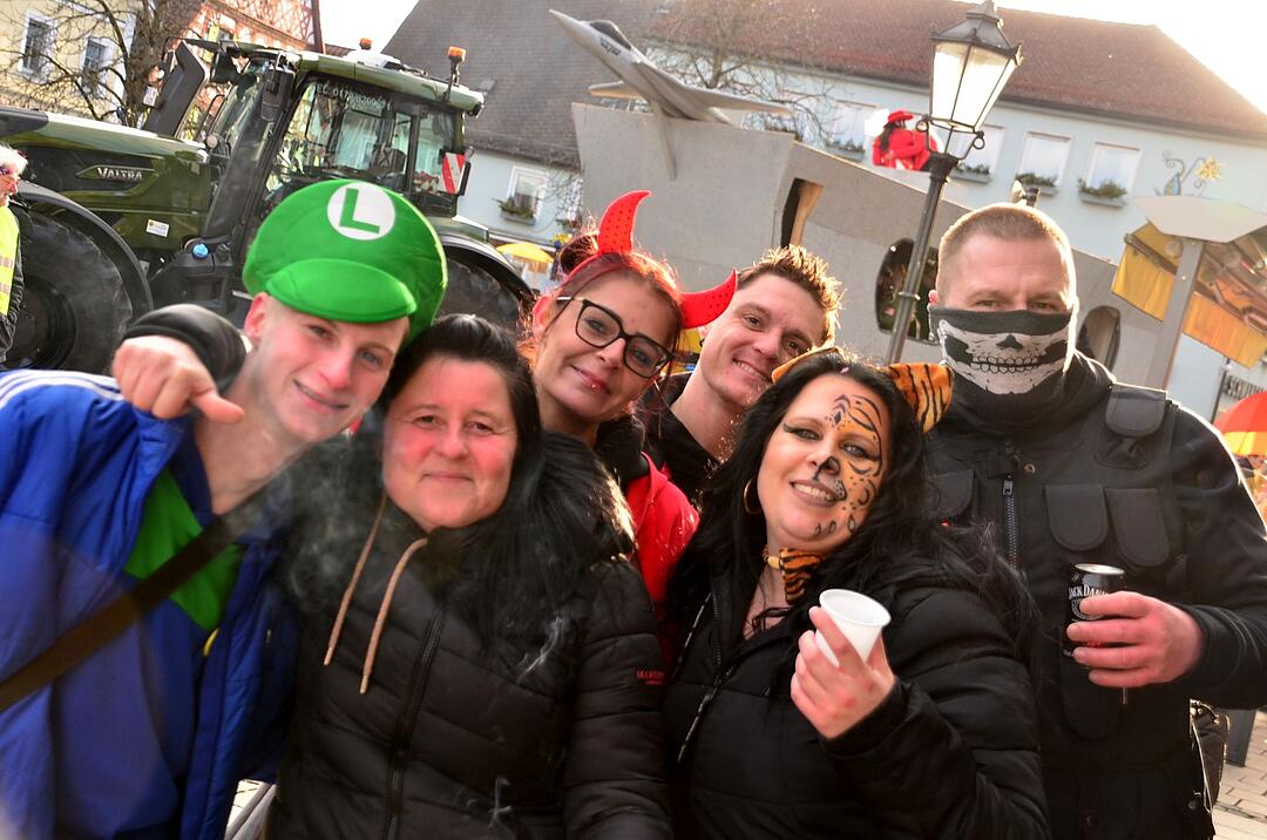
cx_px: 634
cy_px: 420
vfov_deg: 28.0
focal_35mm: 48
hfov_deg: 41.2
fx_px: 1686
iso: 400
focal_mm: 32
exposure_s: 1/250
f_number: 5.6
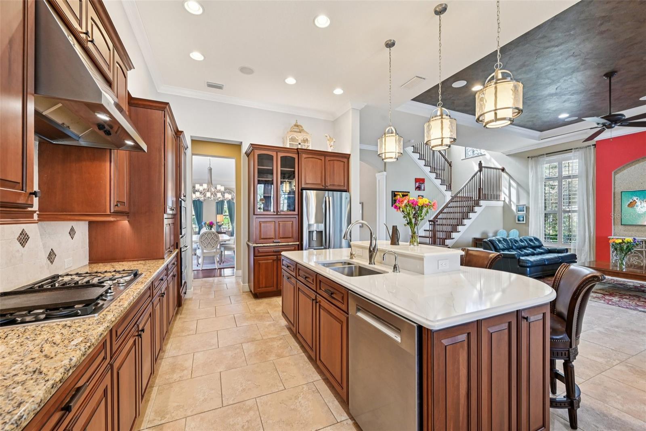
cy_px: 216
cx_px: 323
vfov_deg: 81.2
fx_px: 251
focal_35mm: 14
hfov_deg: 104.3
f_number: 8
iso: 400
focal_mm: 14
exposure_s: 1/15
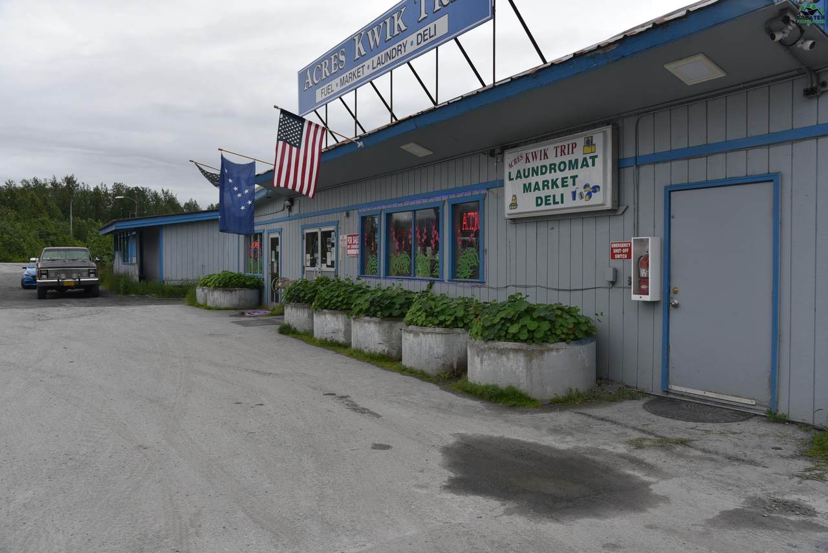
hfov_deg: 65.5
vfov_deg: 46.4
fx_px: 644
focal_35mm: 28
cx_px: 414
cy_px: 276
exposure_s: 1/250
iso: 200
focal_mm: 28
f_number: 8
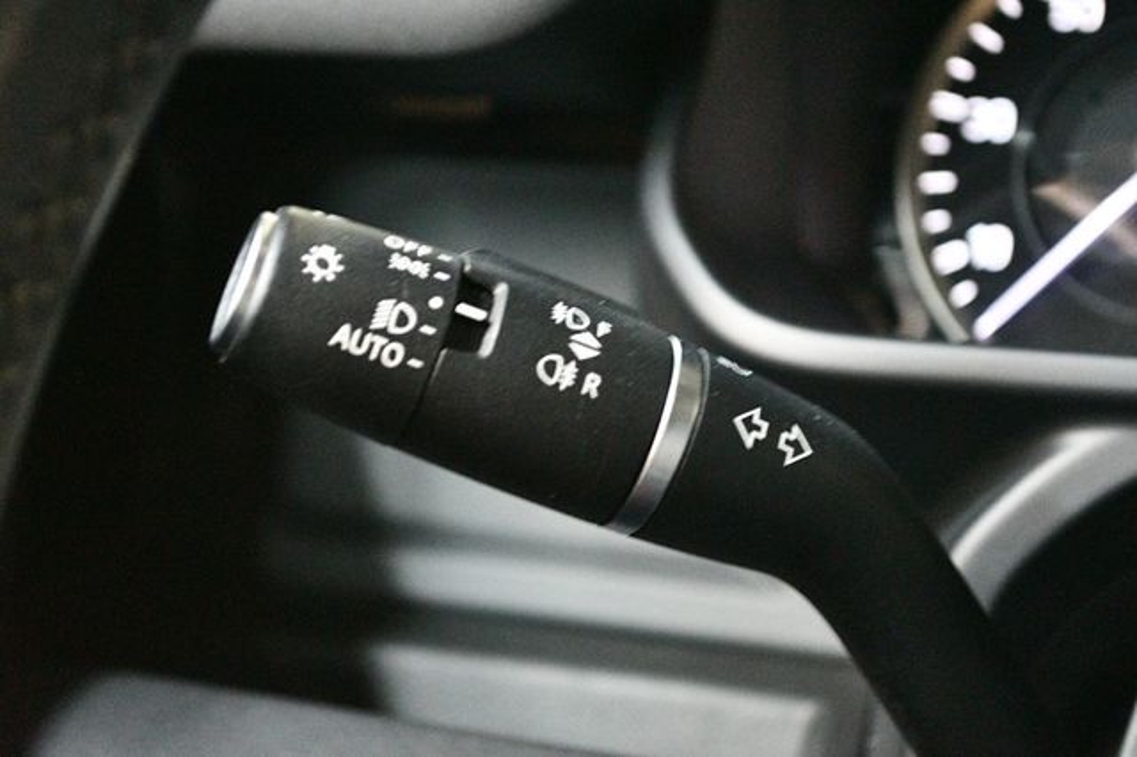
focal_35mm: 82
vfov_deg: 16.6
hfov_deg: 24.8
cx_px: 568
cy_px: 378
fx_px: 2588
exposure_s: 1/25
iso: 12800
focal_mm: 55
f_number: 5.6
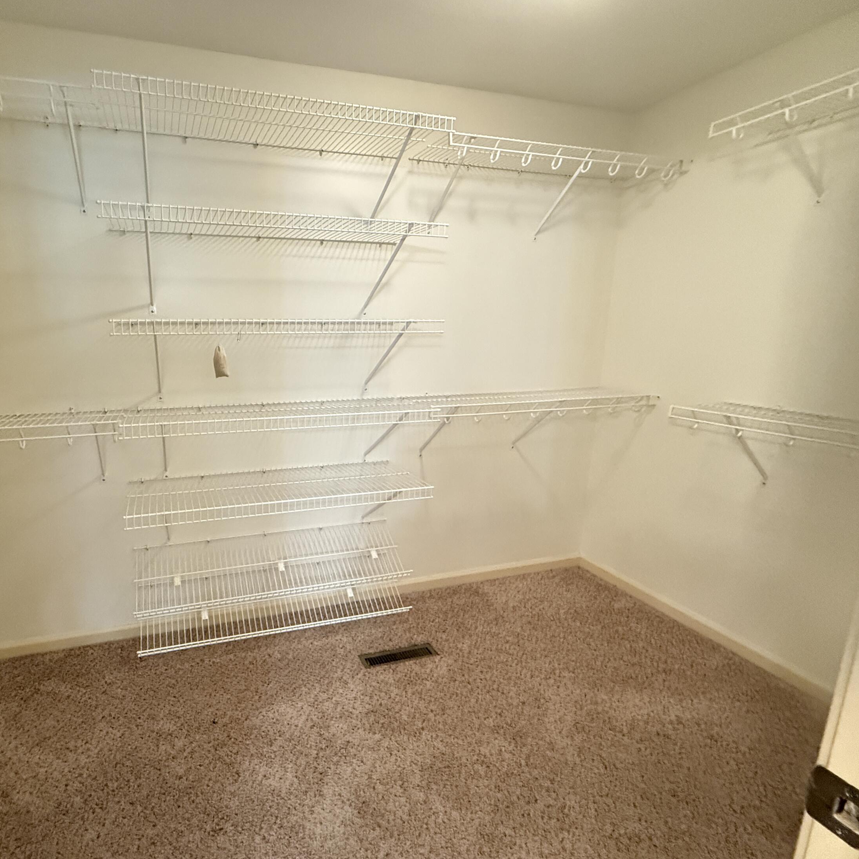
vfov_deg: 84.0
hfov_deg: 81.4
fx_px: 477
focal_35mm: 17
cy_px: 421
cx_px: 293
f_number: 2.2
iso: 640
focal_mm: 2.22
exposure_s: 1/60
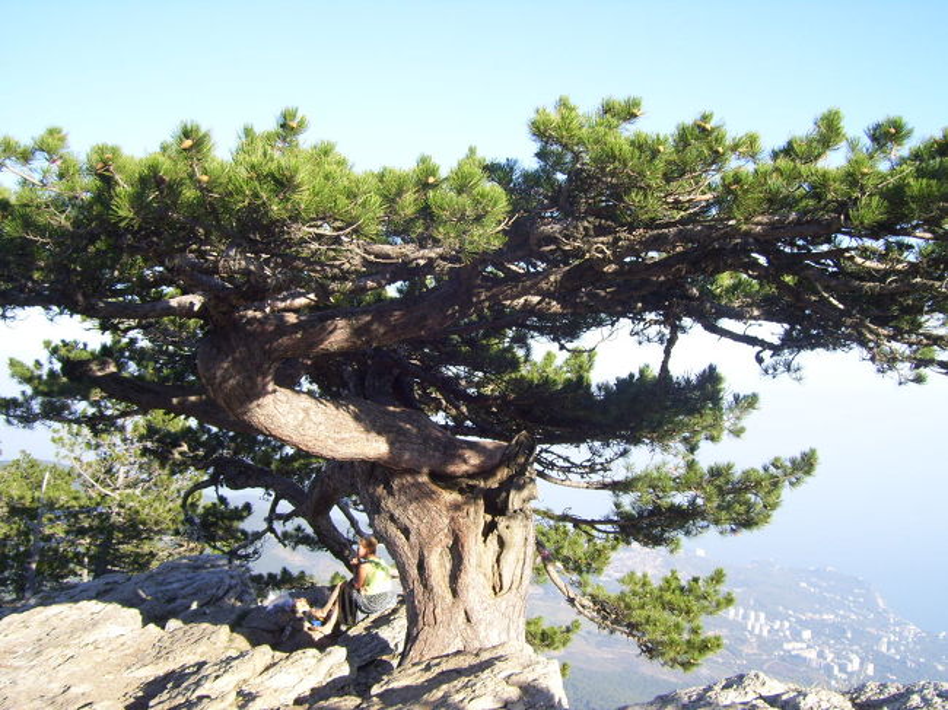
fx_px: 986
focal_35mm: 36
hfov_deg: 51.4
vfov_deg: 39.6
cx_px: 474
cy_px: 355
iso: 80
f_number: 4.8
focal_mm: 6
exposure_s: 1/250
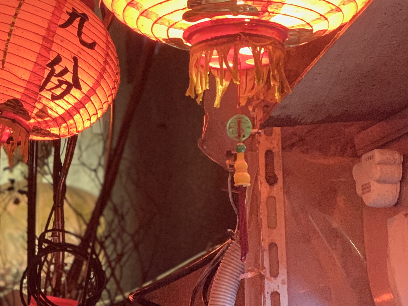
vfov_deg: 12.8
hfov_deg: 16.9
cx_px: 47
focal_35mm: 115
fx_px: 1355
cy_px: 20
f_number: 2.4
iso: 400
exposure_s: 1/30
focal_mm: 6
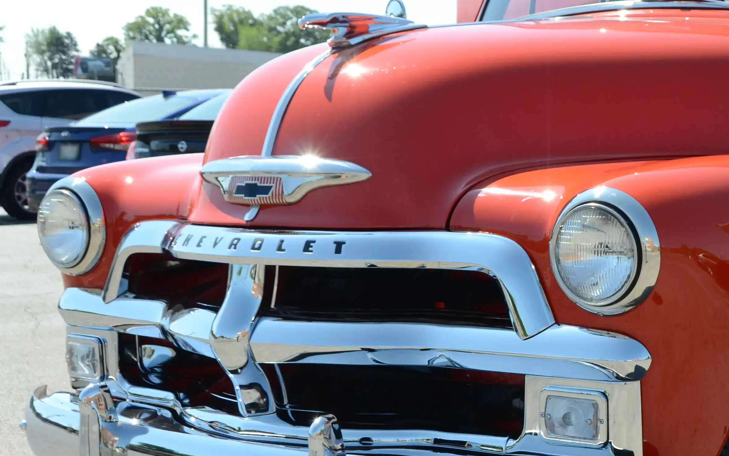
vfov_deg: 17.2
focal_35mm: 76
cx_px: 665
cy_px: 207
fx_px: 1510
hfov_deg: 26.2
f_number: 6.3
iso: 400
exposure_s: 1/800
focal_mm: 24
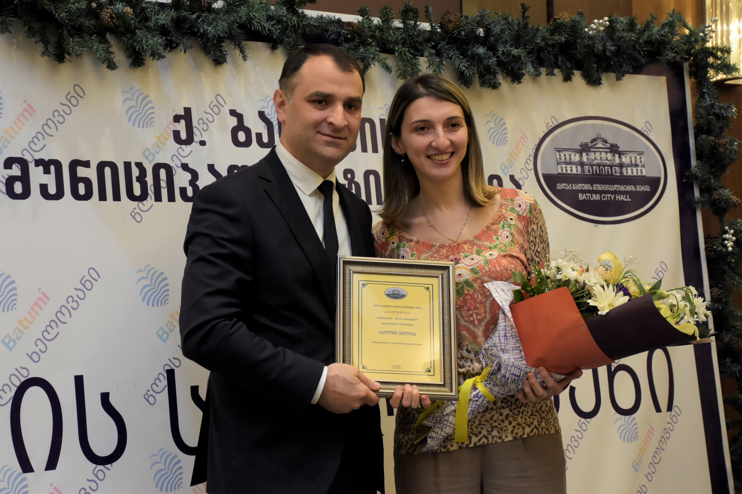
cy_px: 247
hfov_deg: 28.1
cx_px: 371
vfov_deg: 18.9
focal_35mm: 72
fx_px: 1484
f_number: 5
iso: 2000
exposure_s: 1/160
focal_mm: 48
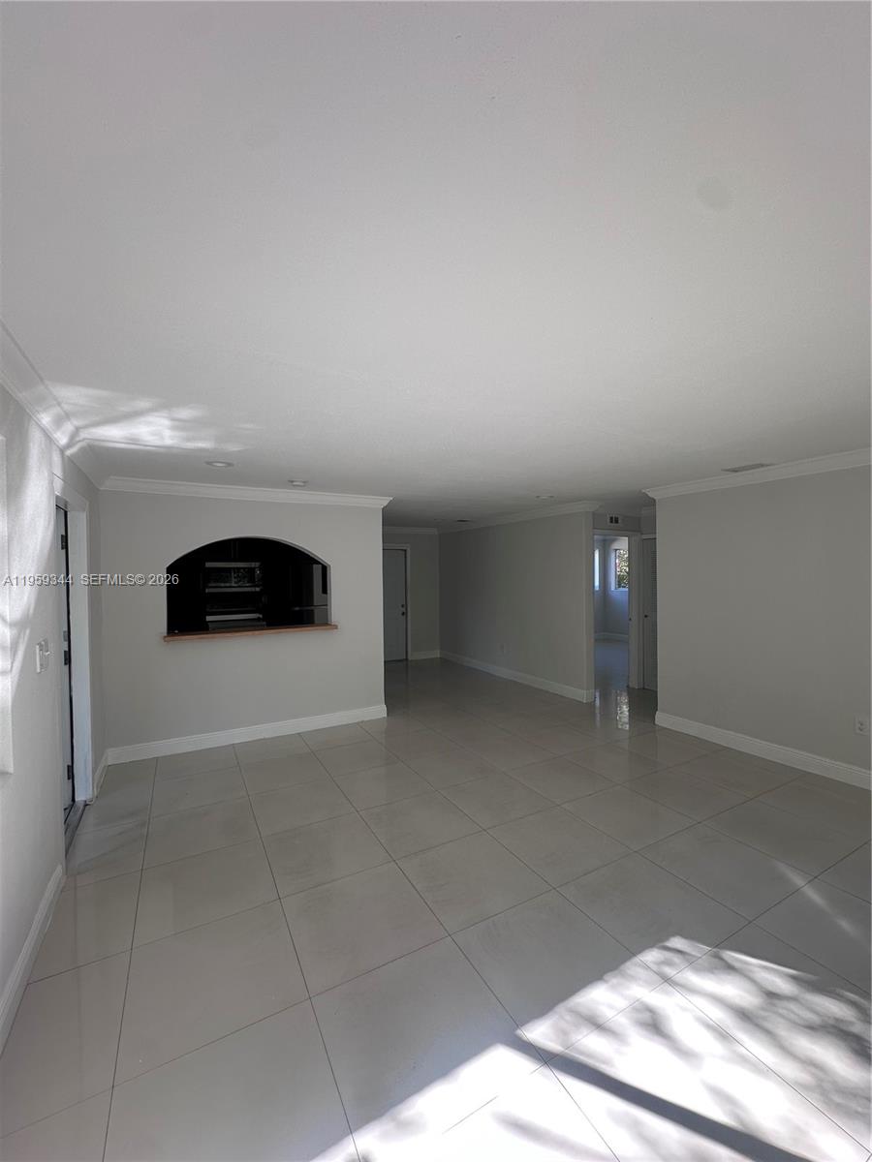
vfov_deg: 102.1
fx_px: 470
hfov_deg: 85.7
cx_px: 436
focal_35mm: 14
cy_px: 581
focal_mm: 2.22
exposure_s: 1/125
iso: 40
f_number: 2.2
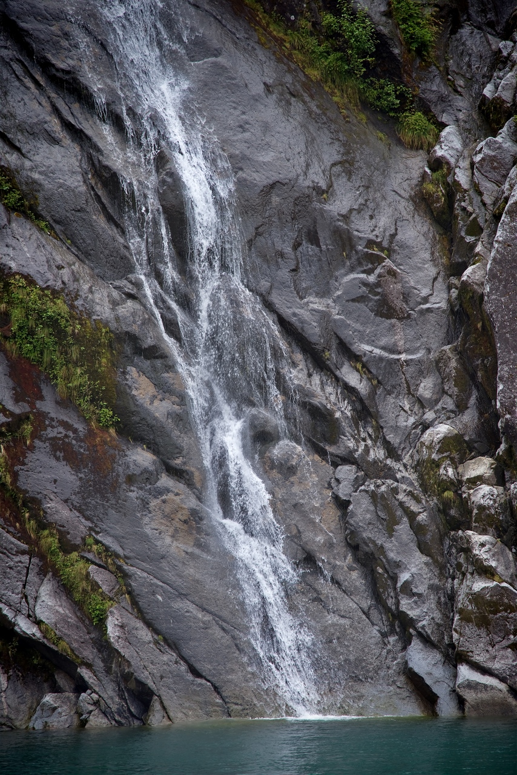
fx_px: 2583
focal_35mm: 120
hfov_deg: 11.4
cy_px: 388
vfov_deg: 17.1
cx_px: 258
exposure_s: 1/250
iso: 140
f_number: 4
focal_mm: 120
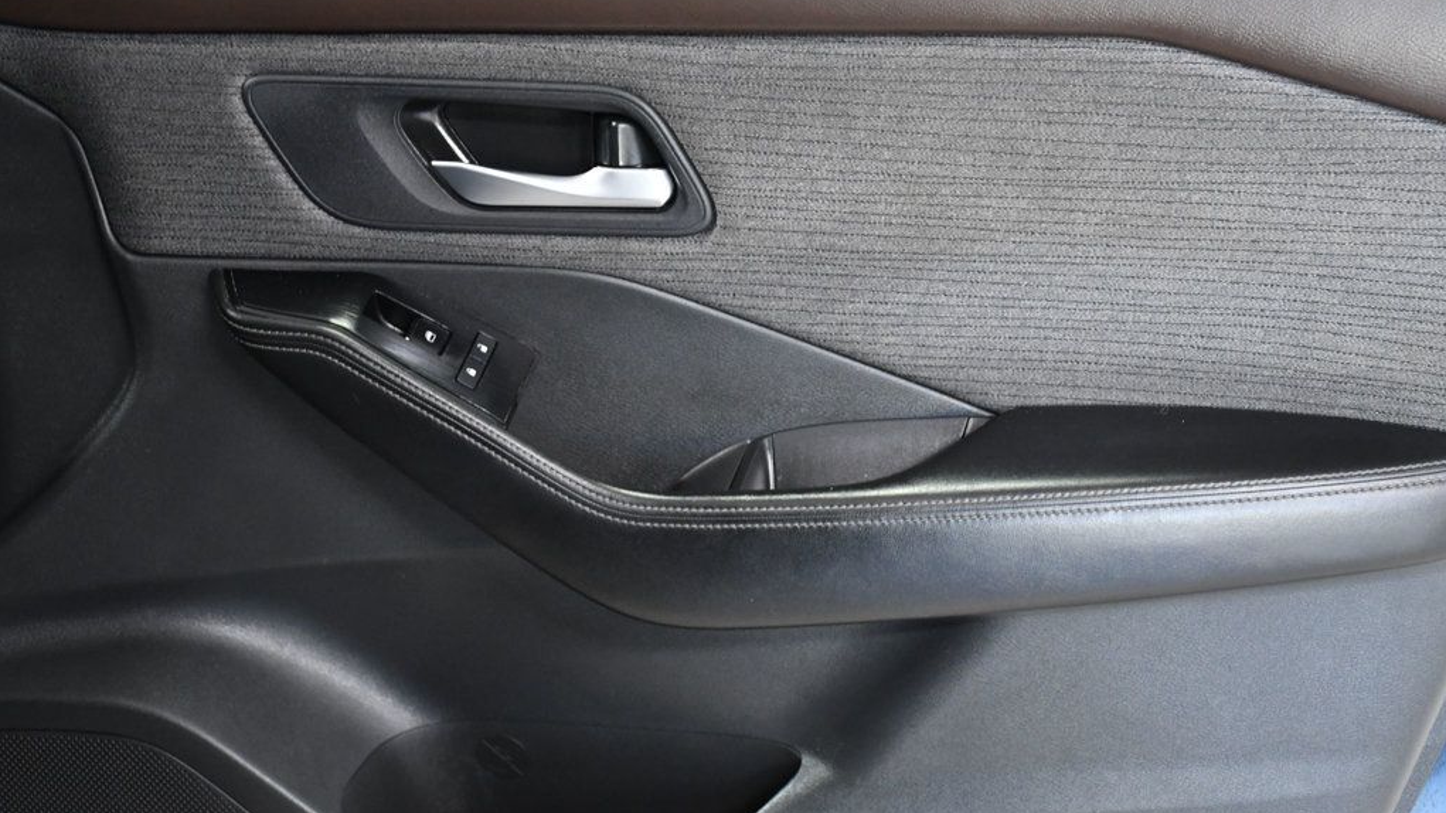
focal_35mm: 63
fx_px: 2415
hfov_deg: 33.3
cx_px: 722
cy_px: 463
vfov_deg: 19.1
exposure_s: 1/100
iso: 2500
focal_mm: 40
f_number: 5
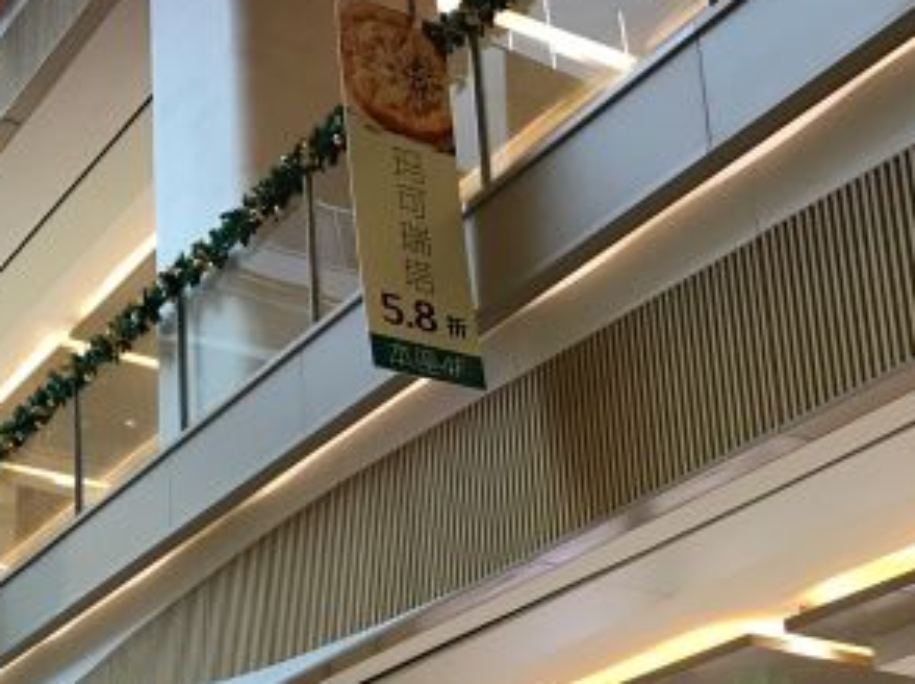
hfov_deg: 28.2
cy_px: 773
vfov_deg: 20.7
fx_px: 1769
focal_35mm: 67
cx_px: 150
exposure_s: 1/33
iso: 25
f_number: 1.8
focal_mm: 3.99
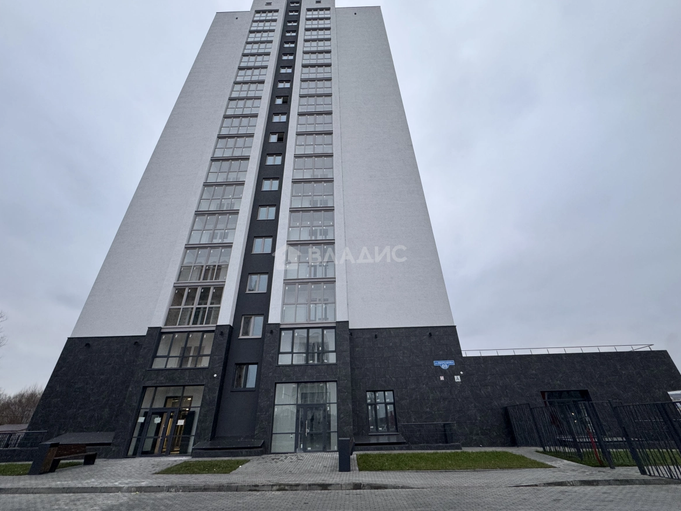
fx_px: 295
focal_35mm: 15
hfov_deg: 98.2
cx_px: 340
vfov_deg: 81.8
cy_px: 254
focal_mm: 2.22
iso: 125
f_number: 2.2
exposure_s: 1/99
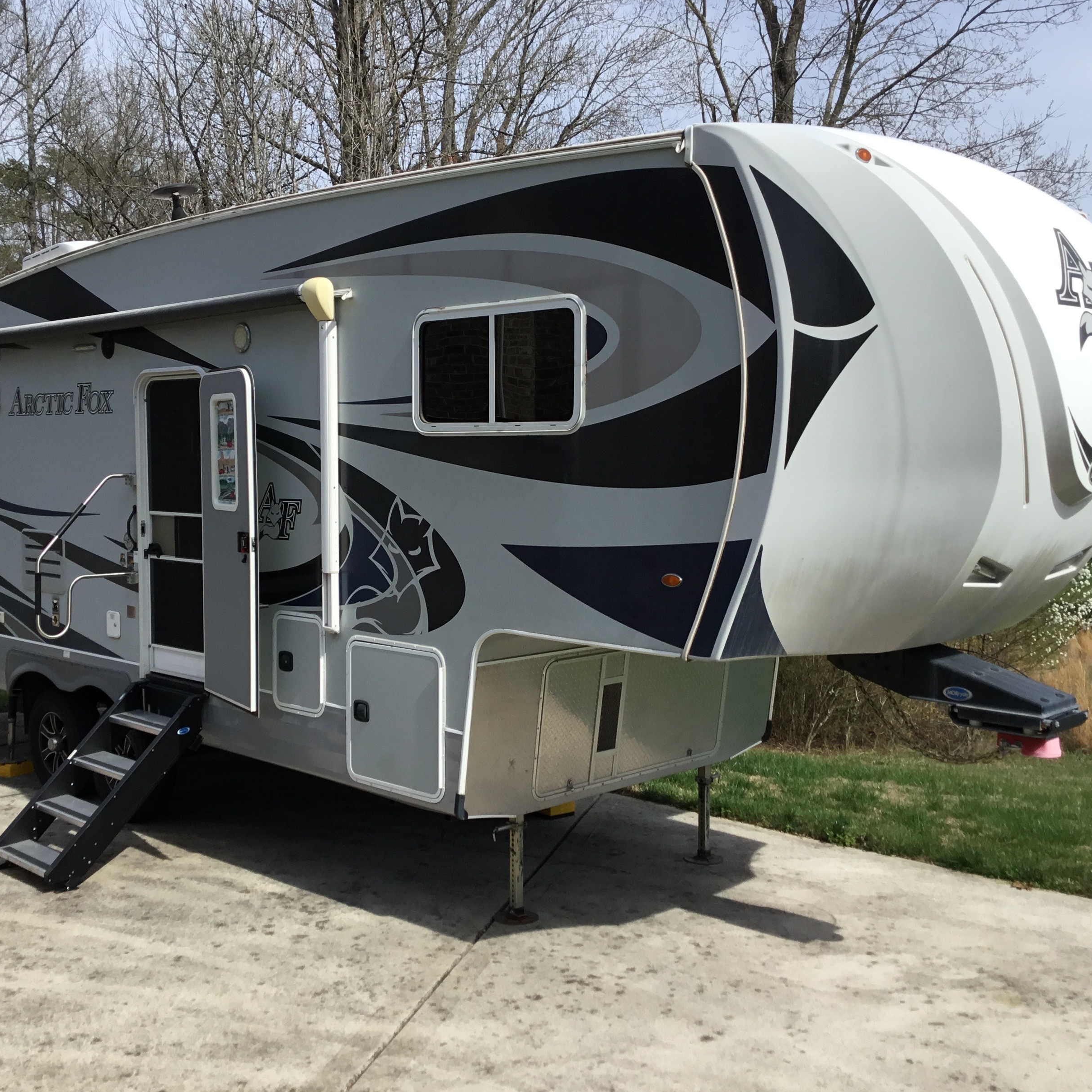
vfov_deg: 44.9
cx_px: 505
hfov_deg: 44.9
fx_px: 1321
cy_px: 544
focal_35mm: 37
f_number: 2.4
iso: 25
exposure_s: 1/1253
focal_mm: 3.3
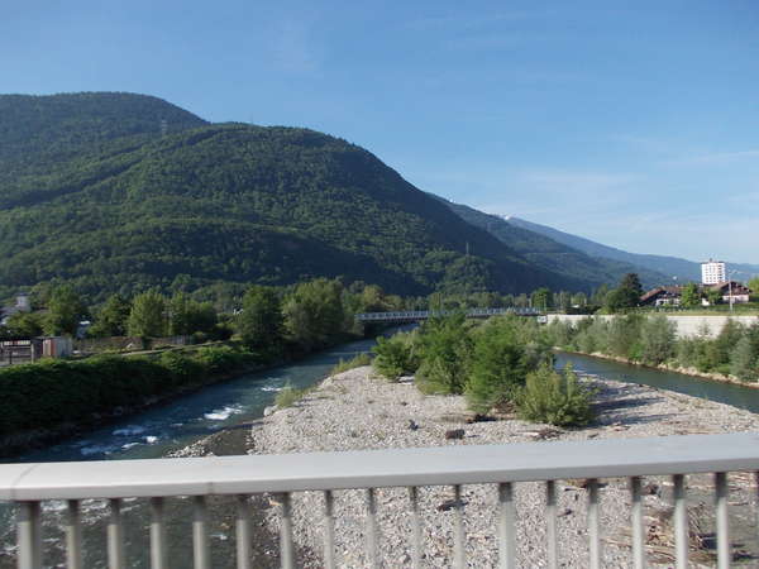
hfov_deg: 63.4
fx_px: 614
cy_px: 284
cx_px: 380
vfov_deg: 49.7
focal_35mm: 28
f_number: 5.4
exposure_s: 1/250
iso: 80
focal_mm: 4
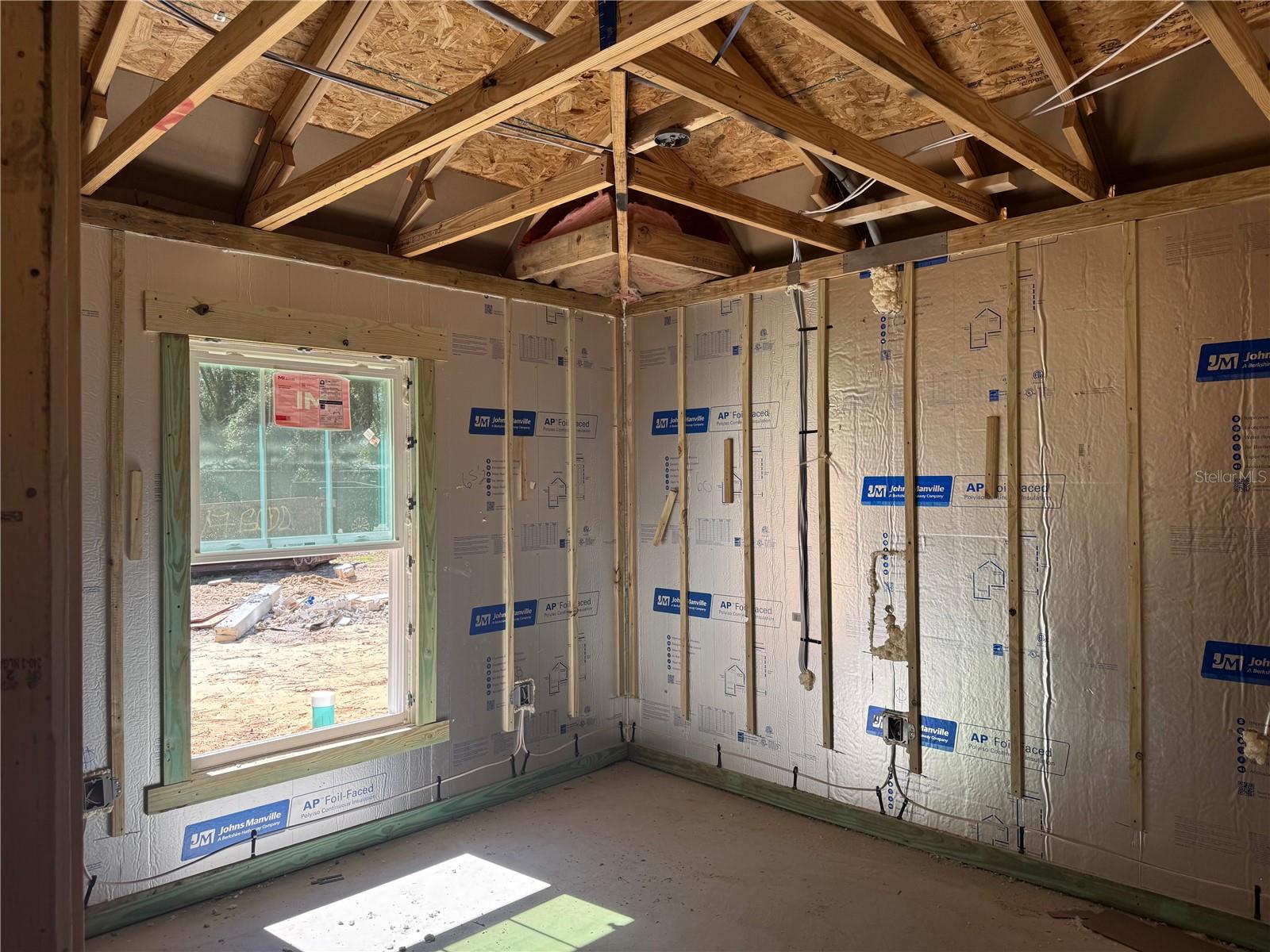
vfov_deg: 56.8
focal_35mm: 24
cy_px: 476
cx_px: 635
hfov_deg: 71.6
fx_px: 881
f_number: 1.78
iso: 80
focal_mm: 6.76
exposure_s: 1/510
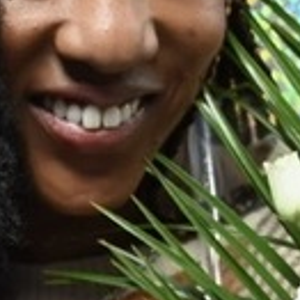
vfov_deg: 7.3
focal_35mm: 239
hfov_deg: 7.3
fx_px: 2343
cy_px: 353
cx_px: -2
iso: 2500
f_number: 4
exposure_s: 1/125
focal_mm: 36
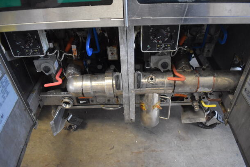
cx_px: 125
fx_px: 188
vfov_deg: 48.0
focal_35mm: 27
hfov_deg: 67.3
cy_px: 84
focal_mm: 18
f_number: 3.5
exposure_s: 1/125
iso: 4000
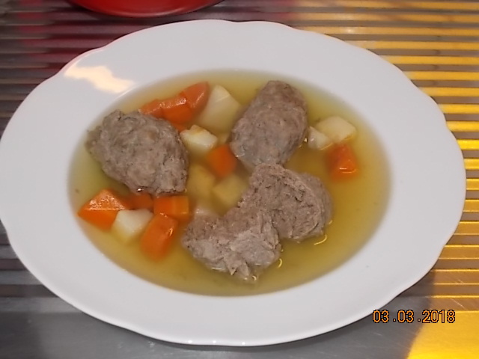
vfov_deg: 25.2
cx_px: 240
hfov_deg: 33.2
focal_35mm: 58
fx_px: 803
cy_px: 180
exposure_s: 1/30
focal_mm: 10.3
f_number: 4.9
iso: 200
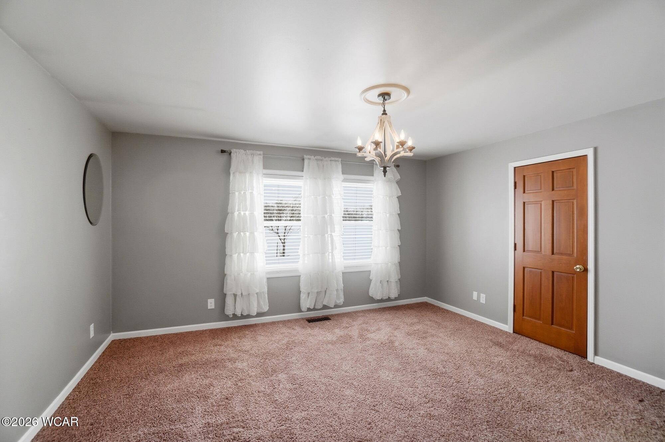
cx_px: 332
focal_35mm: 15
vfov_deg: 77.2
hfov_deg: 100.4
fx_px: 277
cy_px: 221
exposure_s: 1/640
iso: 100
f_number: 4
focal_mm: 10
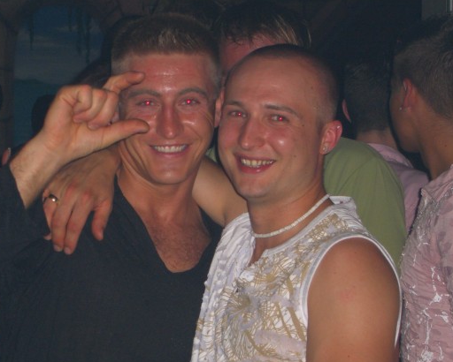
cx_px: 142
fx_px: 1636
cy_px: 264
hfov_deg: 15.7
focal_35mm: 122
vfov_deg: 12.6
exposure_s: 1/60
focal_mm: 16.6
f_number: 4.4
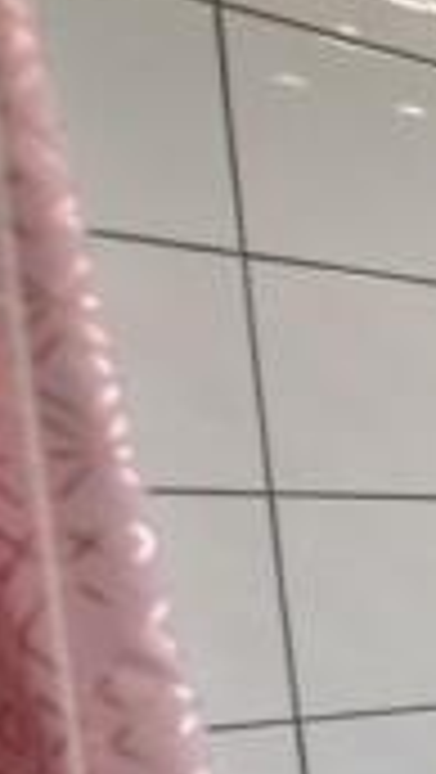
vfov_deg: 31.8
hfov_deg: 11.3
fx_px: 1231
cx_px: 1326
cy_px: 801
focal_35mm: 60
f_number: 9
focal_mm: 10
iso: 400
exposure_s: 1/80
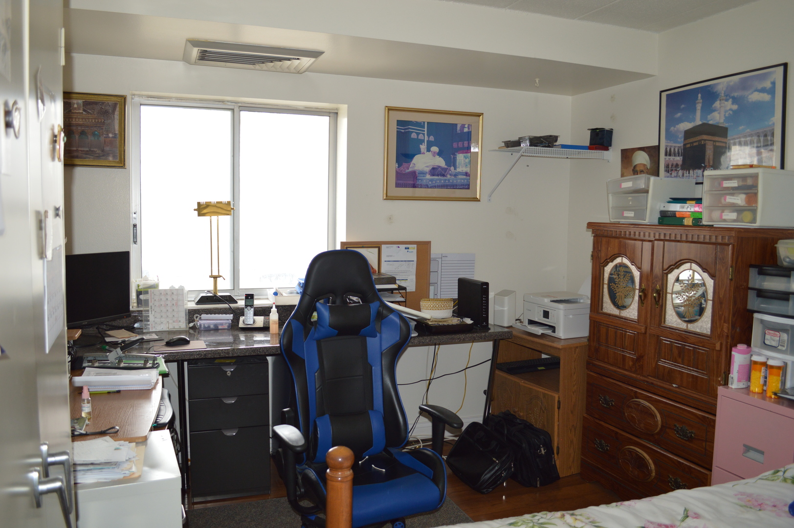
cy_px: 264
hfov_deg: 67.4
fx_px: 595
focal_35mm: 27
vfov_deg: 47.9
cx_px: 397
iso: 400
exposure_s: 1/80
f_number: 3.5
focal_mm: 18
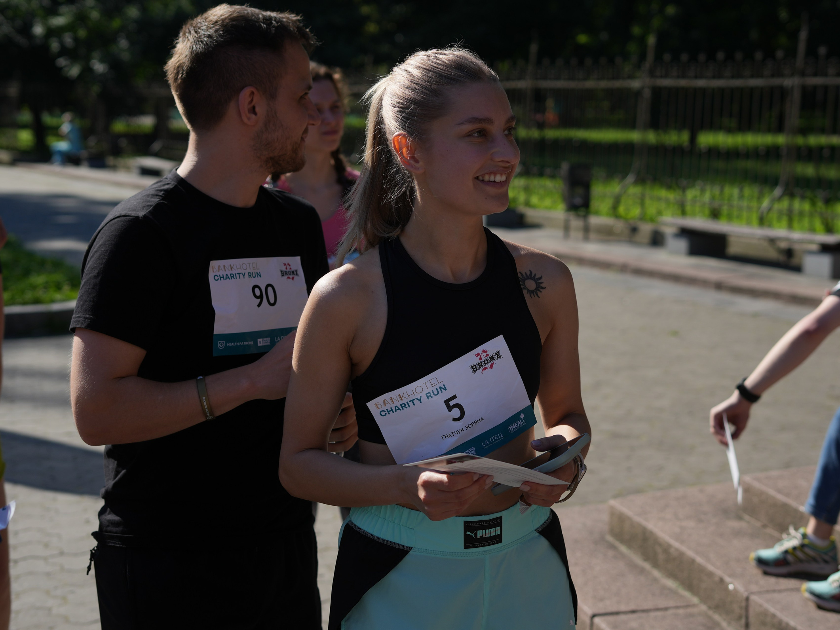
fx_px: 1408
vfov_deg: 25.2
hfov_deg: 33.2
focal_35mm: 58
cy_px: 306
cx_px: 463
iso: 100
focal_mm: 50
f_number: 3.5
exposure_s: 1/1600
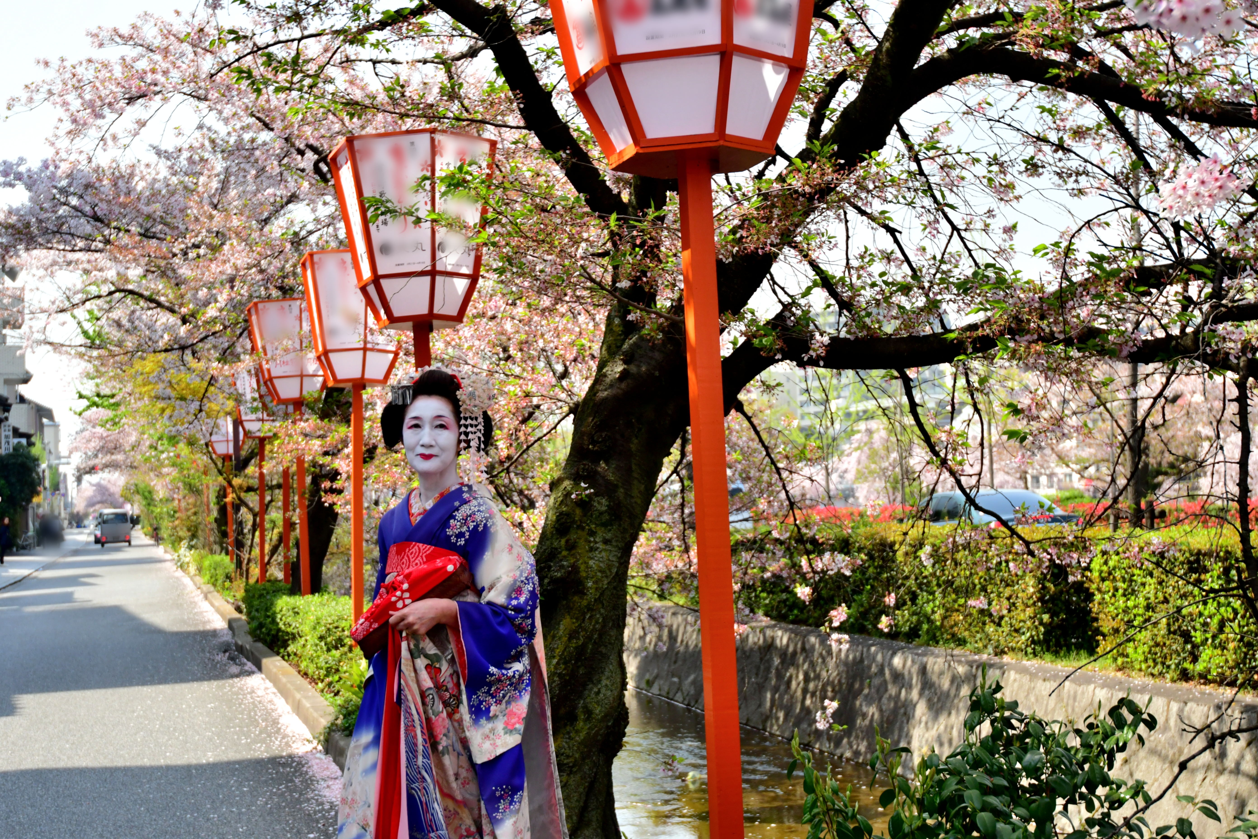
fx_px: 1834
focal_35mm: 52
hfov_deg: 37.9
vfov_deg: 25.8
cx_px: 629
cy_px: 420
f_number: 4
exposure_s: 1/800
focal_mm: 35
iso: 500
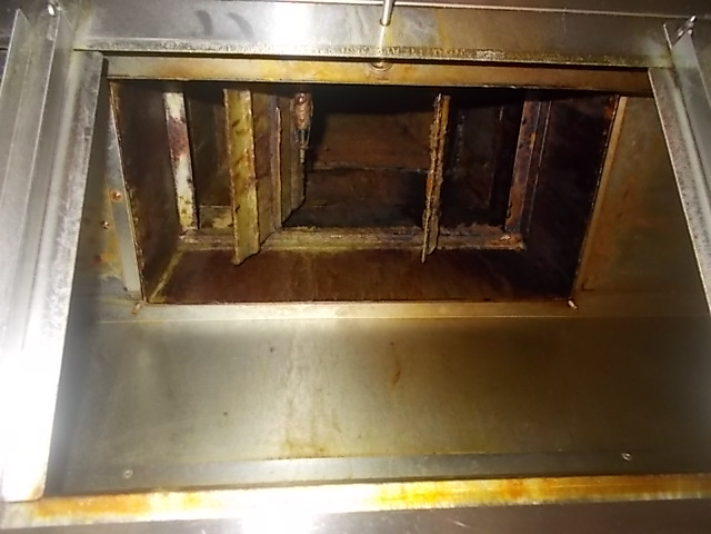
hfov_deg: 67.3
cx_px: 356
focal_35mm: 26
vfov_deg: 53.1
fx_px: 534
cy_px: 267
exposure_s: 1/25
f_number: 3.2
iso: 200
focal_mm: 4.6
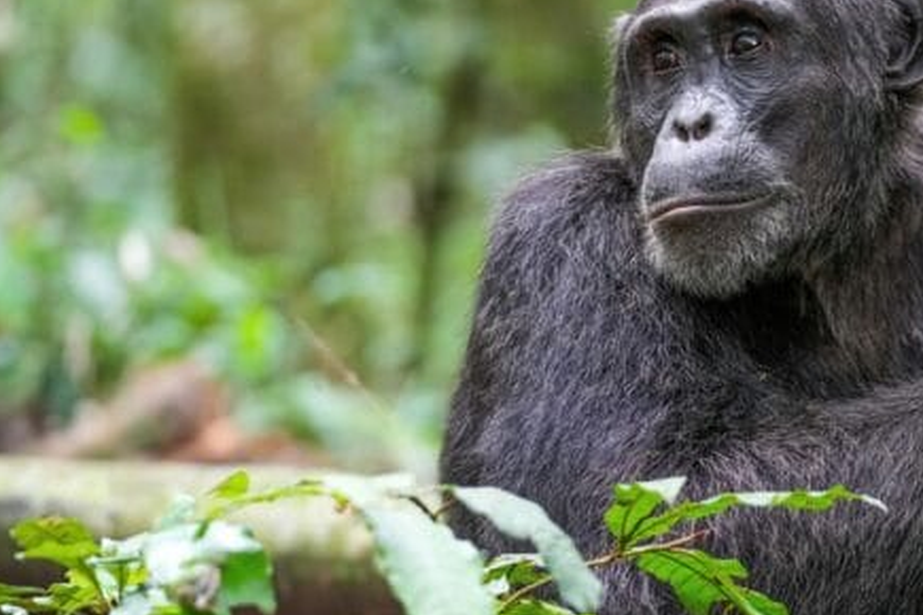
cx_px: 772
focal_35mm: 254
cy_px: 416
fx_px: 6512
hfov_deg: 8.1
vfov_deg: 5.4
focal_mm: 115
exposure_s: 1/80
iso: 2500
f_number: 2.8
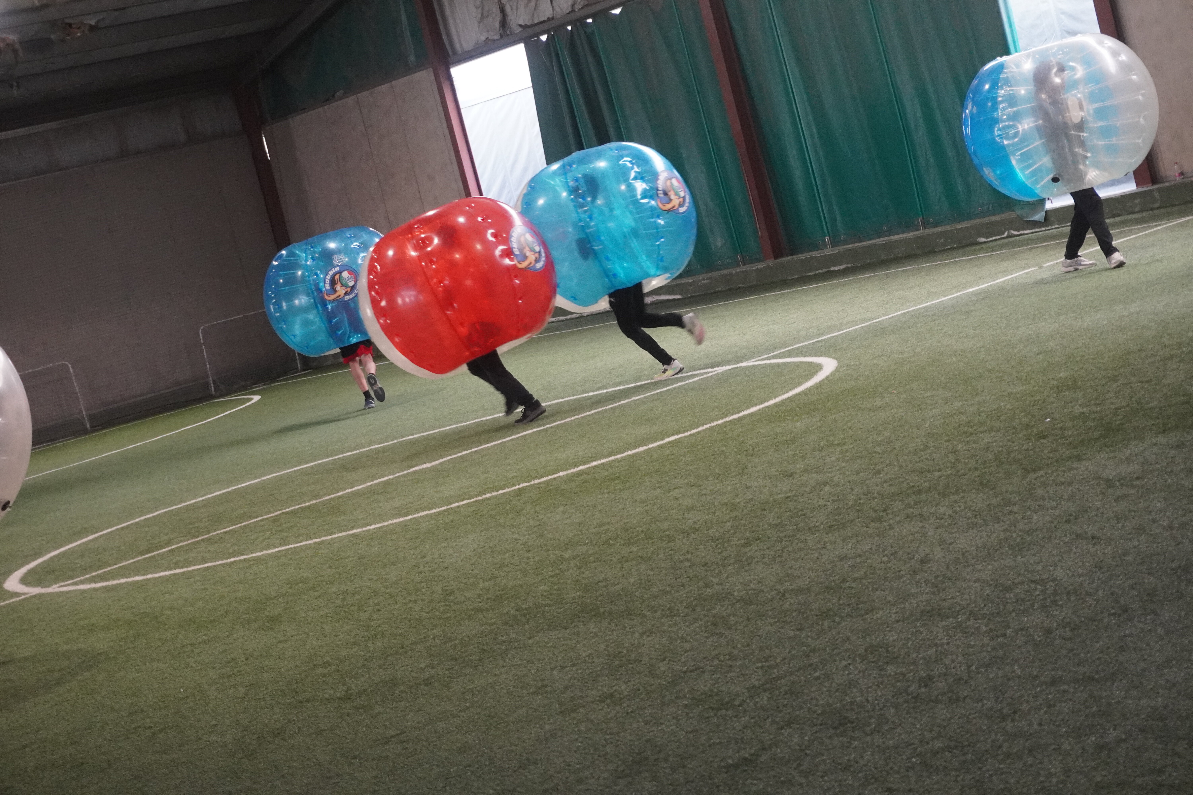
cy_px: 398
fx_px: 2436
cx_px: 596
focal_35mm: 74
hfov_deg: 27.5
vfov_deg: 18.5
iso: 3200
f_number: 5.6
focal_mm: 49
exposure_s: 1/160
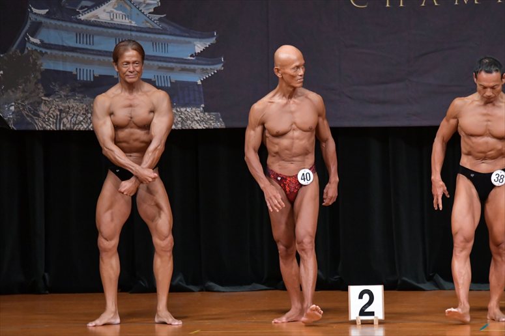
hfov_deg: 7.2
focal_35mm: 285
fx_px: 3996
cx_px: 252
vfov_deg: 4.8
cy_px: 168
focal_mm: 190
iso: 5000
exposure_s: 1/400
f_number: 5.6
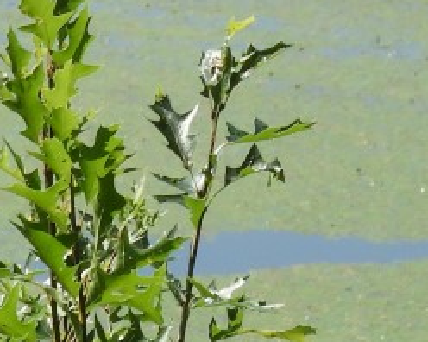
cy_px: -297
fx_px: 10771
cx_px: 249
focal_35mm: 851
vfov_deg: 1.8
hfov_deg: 2.3
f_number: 5.2
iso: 100
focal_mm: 26.9
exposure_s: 1/400
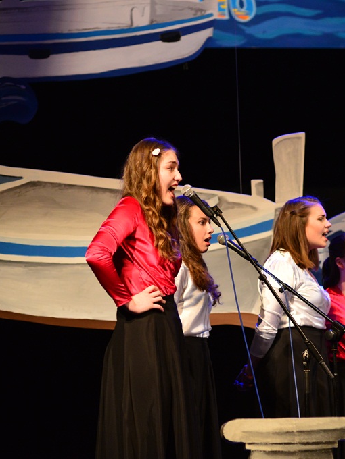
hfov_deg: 5.5
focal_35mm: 268
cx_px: 246
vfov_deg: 7.4
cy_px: 230
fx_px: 3561
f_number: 4
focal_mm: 185
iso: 2000
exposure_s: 1/125
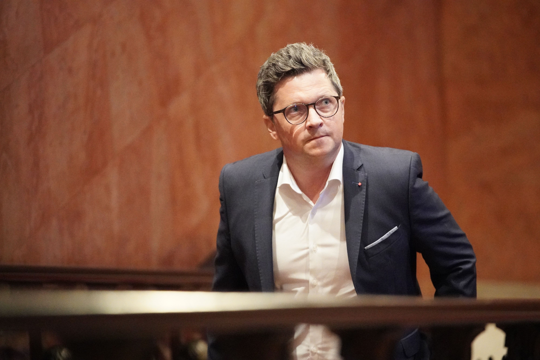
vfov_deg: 6.9
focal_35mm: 200
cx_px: 270
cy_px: 180
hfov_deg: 10.3
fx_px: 3000
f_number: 3.2
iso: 25600
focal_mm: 200
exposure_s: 1/640
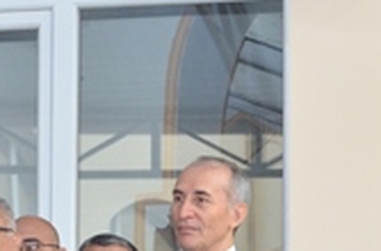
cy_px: 267
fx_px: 4249
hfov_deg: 5.1
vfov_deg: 3.4
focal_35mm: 403
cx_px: -319
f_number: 11
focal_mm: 70
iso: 1600
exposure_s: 1/160
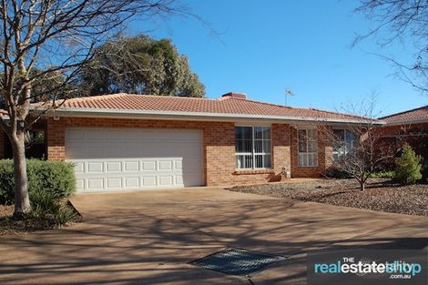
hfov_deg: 57.2
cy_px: 142
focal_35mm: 33
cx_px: 214
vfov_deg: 39.9
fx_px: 392
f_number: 9
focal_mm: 22
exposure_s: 1/320
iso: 200
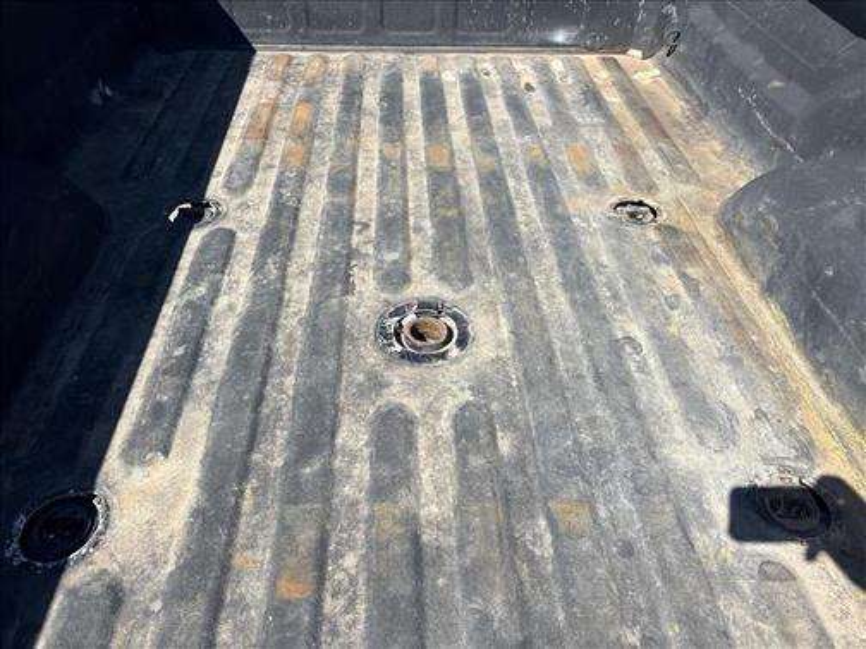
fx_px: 650
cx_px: 433
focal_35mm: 26
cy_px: 324
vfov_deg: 53.1
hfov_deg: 67.3
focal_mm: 5.96
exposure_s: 1/2747
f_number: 1.6
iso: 50
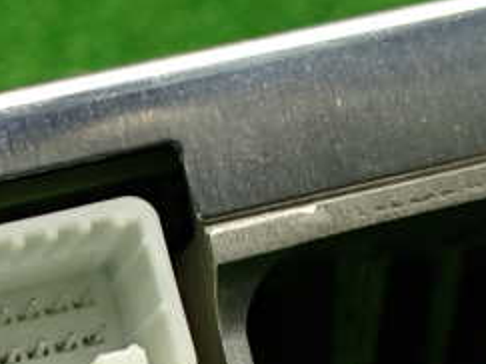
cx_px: 18
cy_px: 332
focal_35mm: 74
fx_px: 1038
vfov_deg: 19.5
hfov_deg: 25.3
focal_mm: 5.4
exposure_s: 1/125
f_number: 2.3
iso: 400
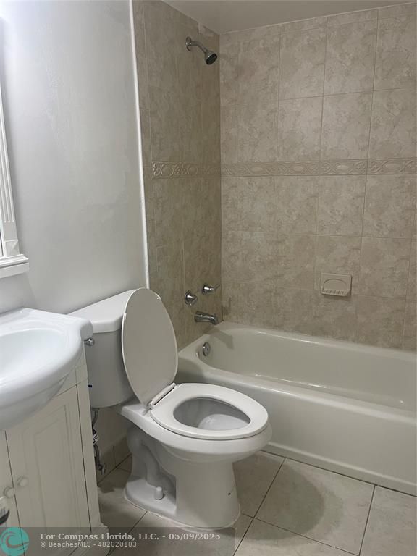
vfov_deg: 69.4
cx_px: 208
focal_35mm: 25
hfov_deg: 54.9
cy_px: 278
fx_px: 402
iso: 100
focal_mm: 5.1
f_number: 1.6
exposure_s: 1/60
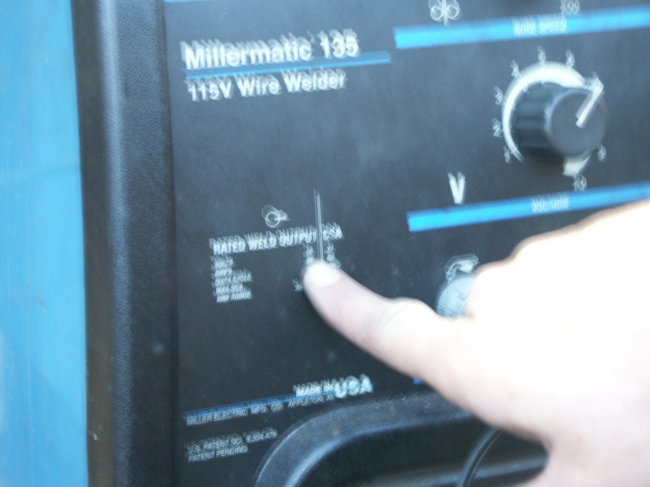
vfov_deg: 17.6
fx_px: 1577
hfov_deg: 23.3
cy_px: 244
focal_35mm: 84
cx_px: 325
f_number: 3.2
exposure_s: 1/1.25
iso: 200
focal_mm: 21.44
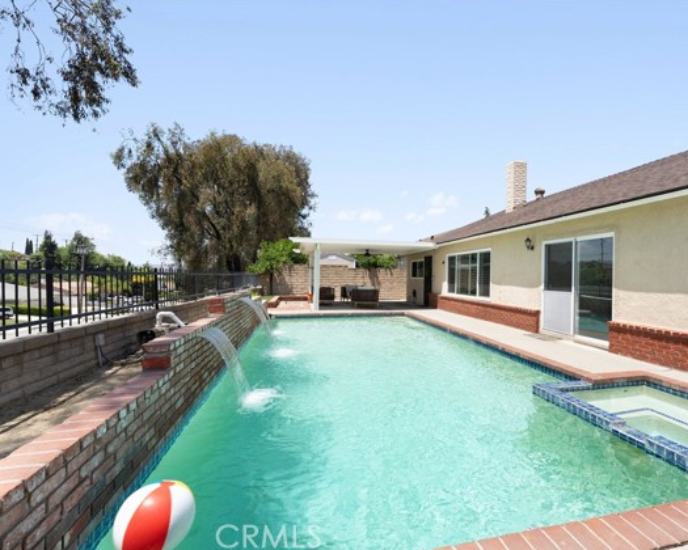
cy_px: 276
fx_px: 326
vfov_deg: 80.4
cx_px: 387
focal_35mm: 16
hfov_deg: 92.7
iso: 400
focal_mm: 14
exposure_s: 1/250
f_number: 7.1
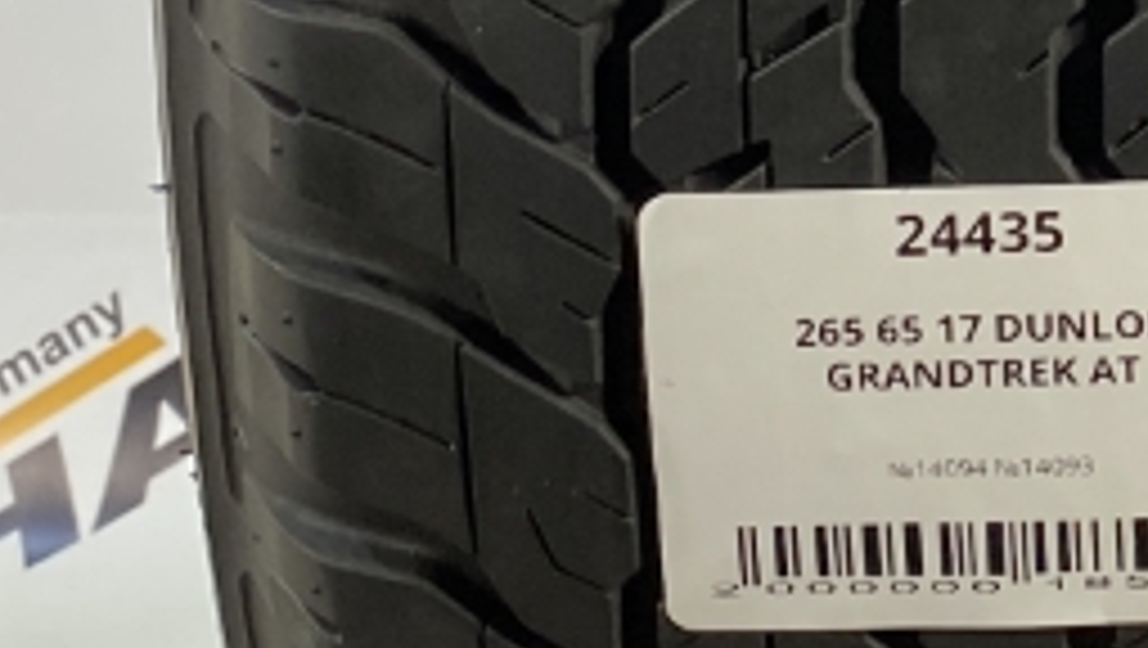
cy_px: -554
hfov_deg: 13.9
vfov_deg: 8.2
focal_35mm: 142
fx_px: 4327
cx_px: 1846
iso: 80
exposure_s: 1/100
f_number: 1.8
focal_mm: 4.25
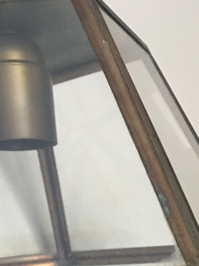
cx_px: 158
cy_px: 302
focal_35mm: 67
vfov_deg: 26.4
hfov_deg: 21.7
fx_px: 513
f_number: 2.2
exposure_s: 1/8
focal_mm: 4.15
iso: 160
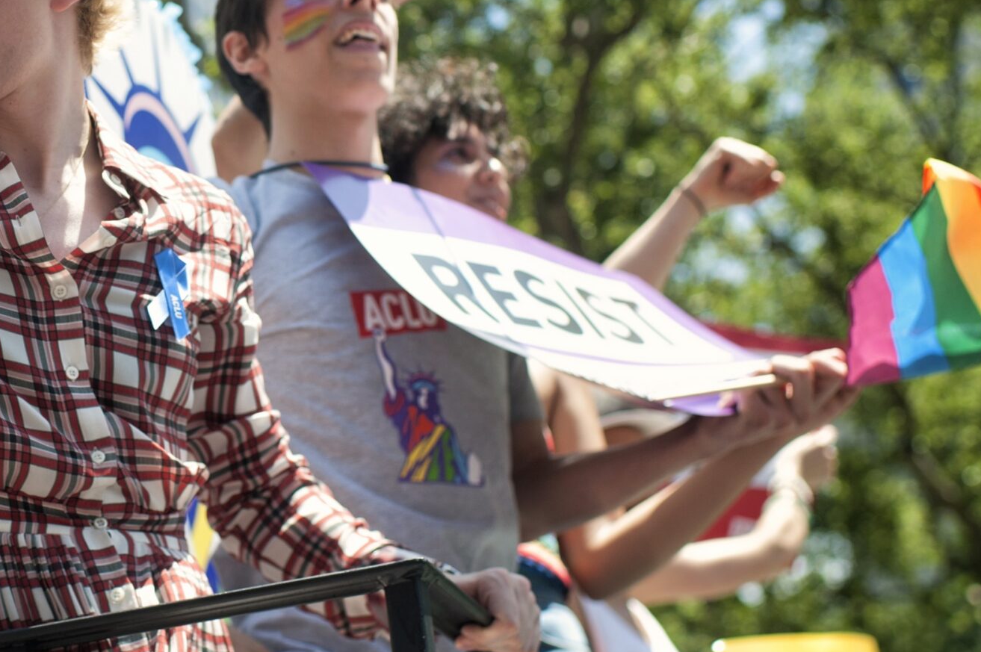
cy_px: 145
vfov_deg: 16.9
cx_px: 75
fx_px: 2178
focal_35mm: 80
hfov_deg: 24.6
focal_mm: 35
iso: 100
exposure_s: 1/1250
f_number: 3.2
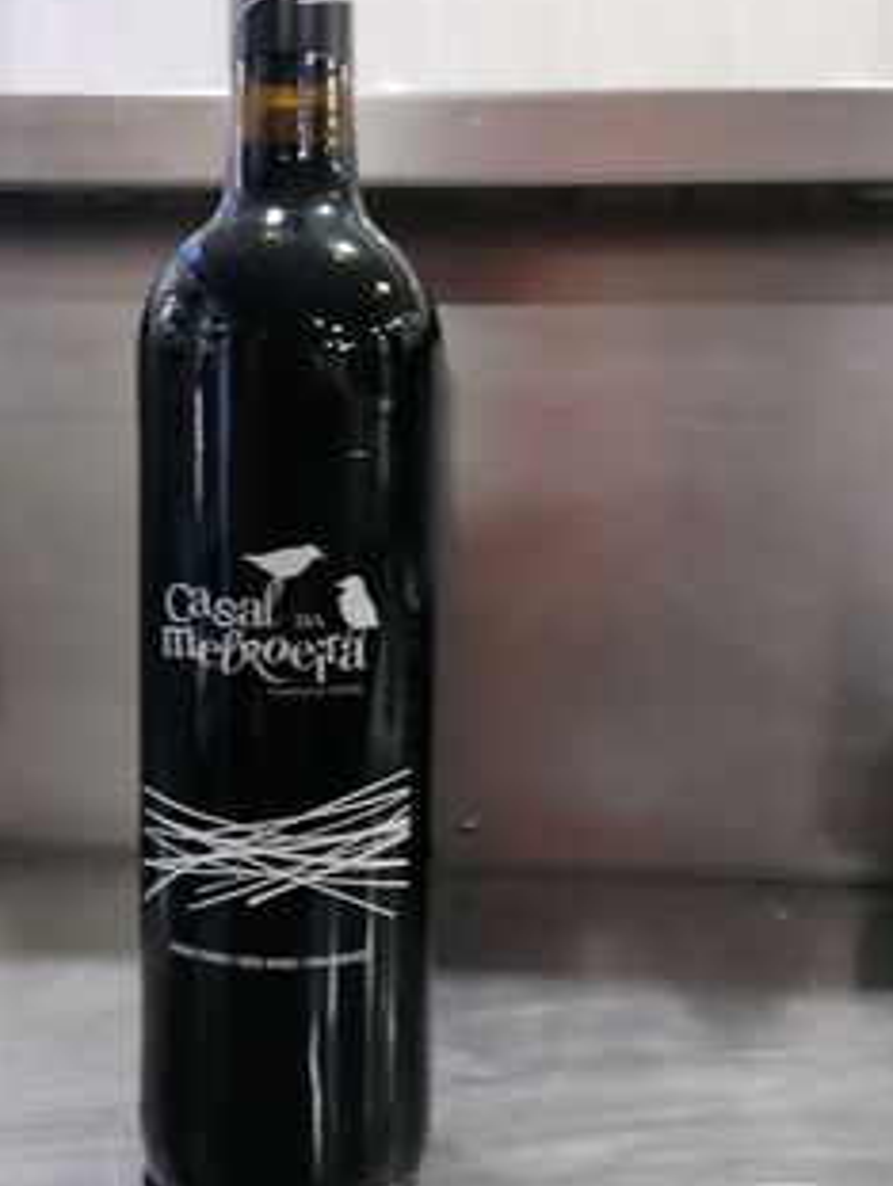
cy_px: 572
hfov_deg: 38.6
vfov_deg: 50.1
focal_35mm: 37
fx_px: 1270
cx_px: 359
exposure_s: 1/33.3
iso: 500
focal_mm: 4.75
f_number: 1.8
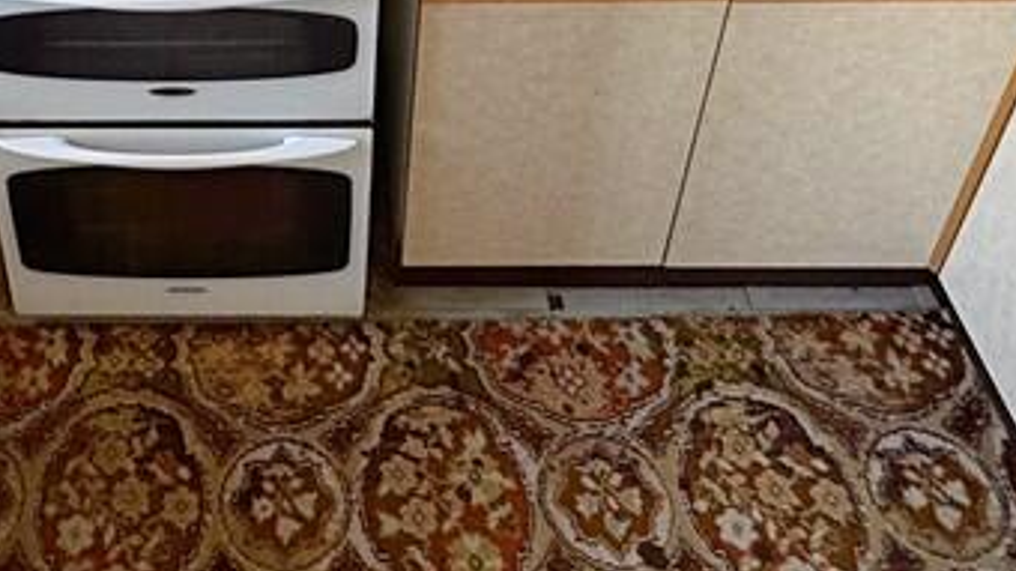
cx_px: 236
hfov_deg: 43.0
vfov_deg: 22.0
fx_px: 1239
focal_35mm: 46
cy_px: -263
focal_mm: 2.22
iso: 250
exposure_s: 1/100
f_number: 2.2
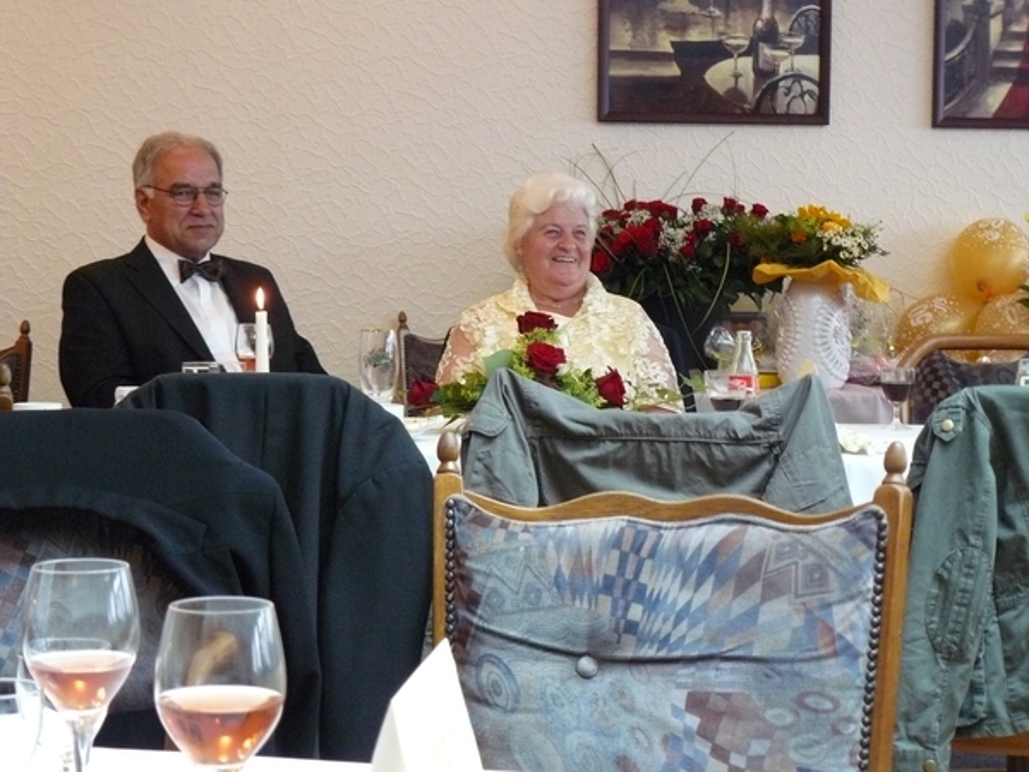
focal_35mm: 87
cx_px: 514
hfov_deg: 22.5
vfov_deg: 17.0
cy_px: 386
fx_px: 2586
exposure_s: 1/30
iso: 400
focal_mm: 14.5
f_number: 3.2
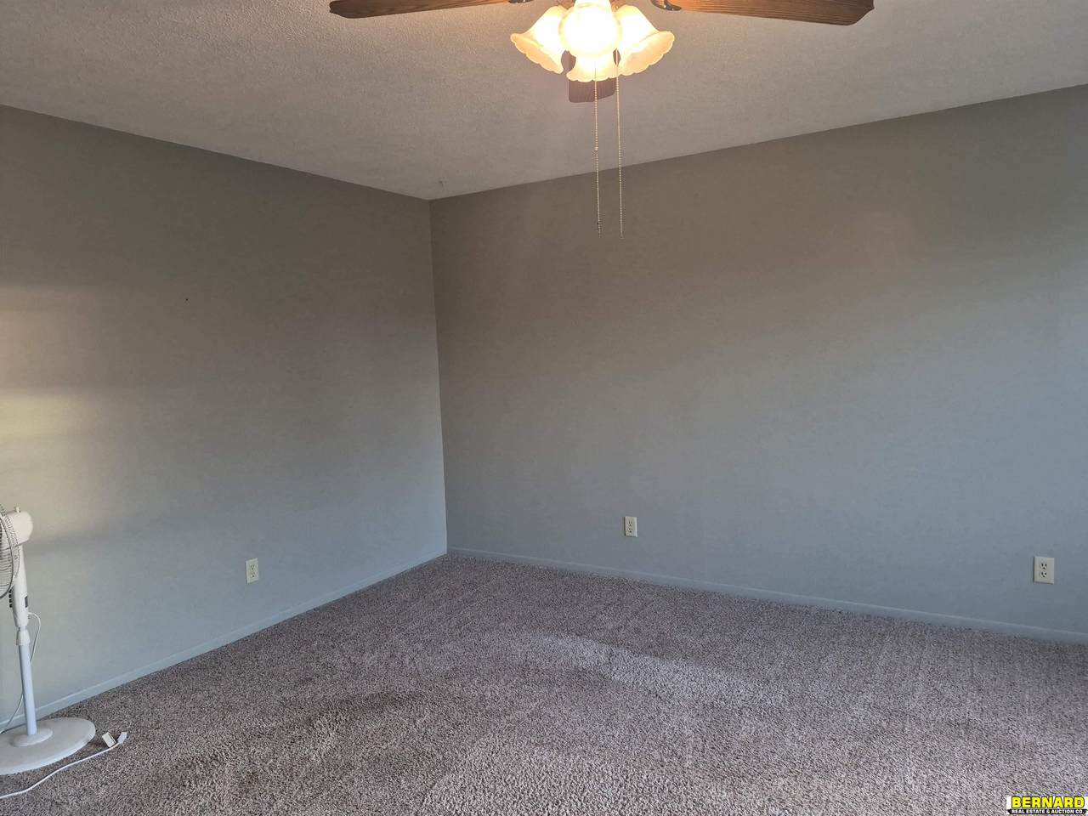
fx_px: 723
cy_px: 408
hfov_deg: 73.9
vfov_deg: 58.9
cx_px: 544
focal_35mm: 23
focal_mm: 5.4
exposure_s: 1/120
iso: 160
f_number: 1.8
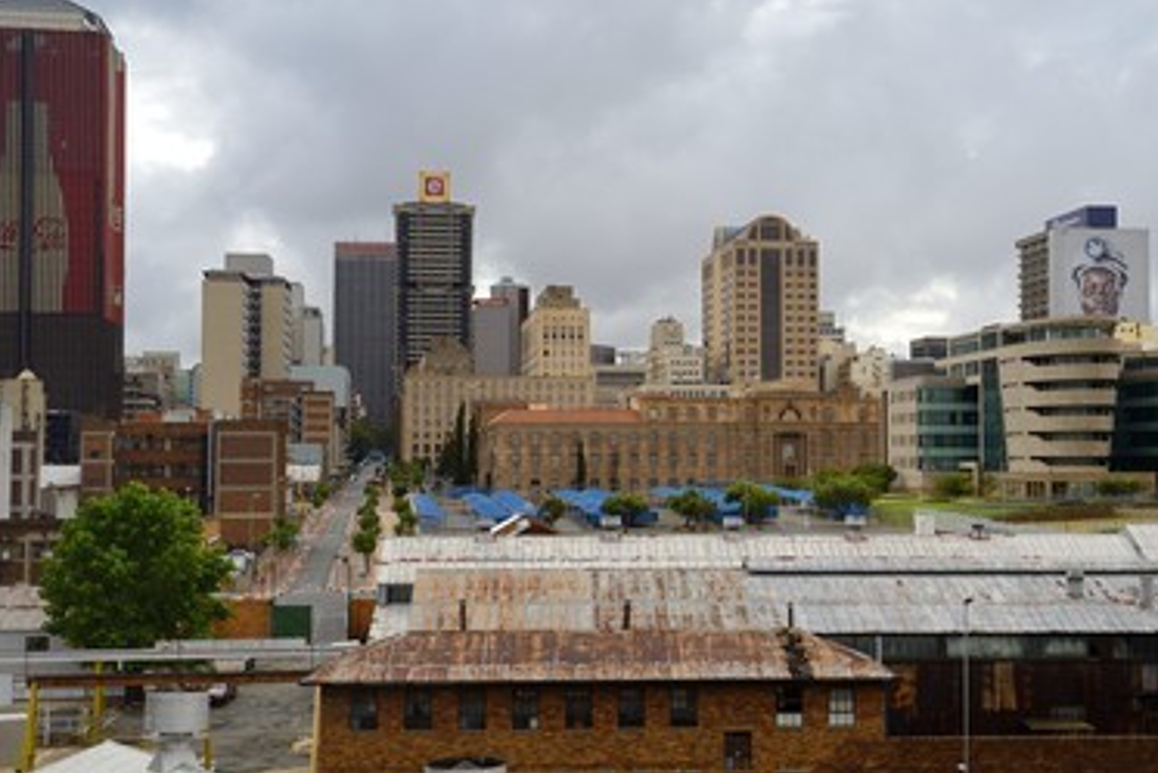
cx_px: 643
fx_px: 1738
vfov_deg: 25.1
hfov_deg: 36.8
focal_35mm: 54
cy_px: 373
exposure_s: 1/500
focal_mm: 48
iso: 400
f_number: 11
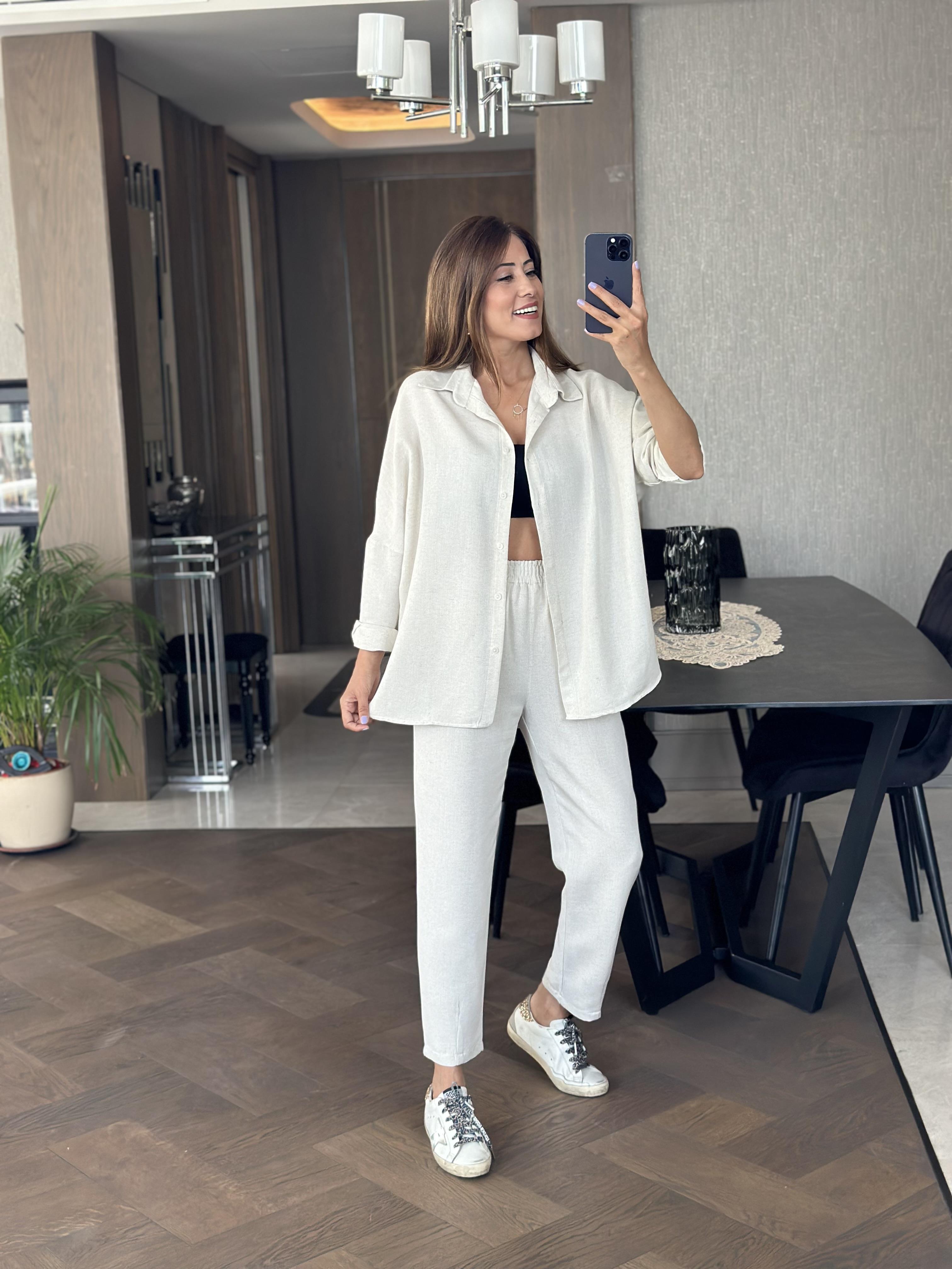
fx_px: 1760
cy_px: 634
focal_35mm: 48
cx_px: 476
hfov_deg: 30.3
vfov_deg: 39.7
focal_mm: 6.86
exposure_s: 1/114
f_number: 1.78
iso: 125
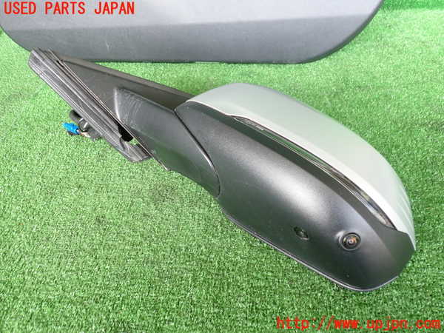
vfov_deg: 46.8
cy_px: 166
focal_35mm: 30
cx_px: 222
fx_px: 385
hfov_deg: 60.0
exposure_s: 1/40
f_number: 2.3
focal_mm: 5.4
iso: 200
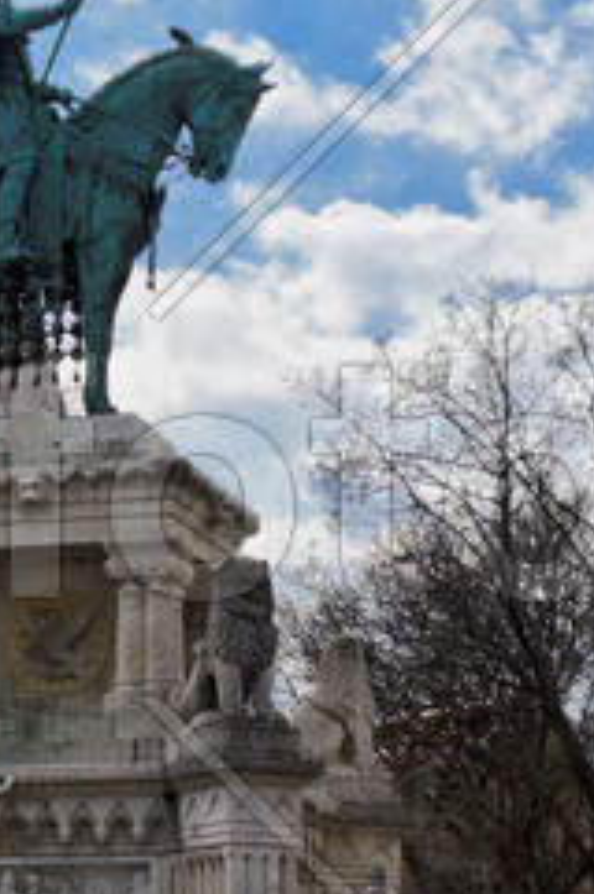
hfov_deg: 10.7
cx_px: -43
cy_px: 508
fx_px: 3132
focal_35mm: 126
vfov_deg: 16.3
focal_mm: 35
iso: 100
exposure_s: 1/2000
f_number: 3.8
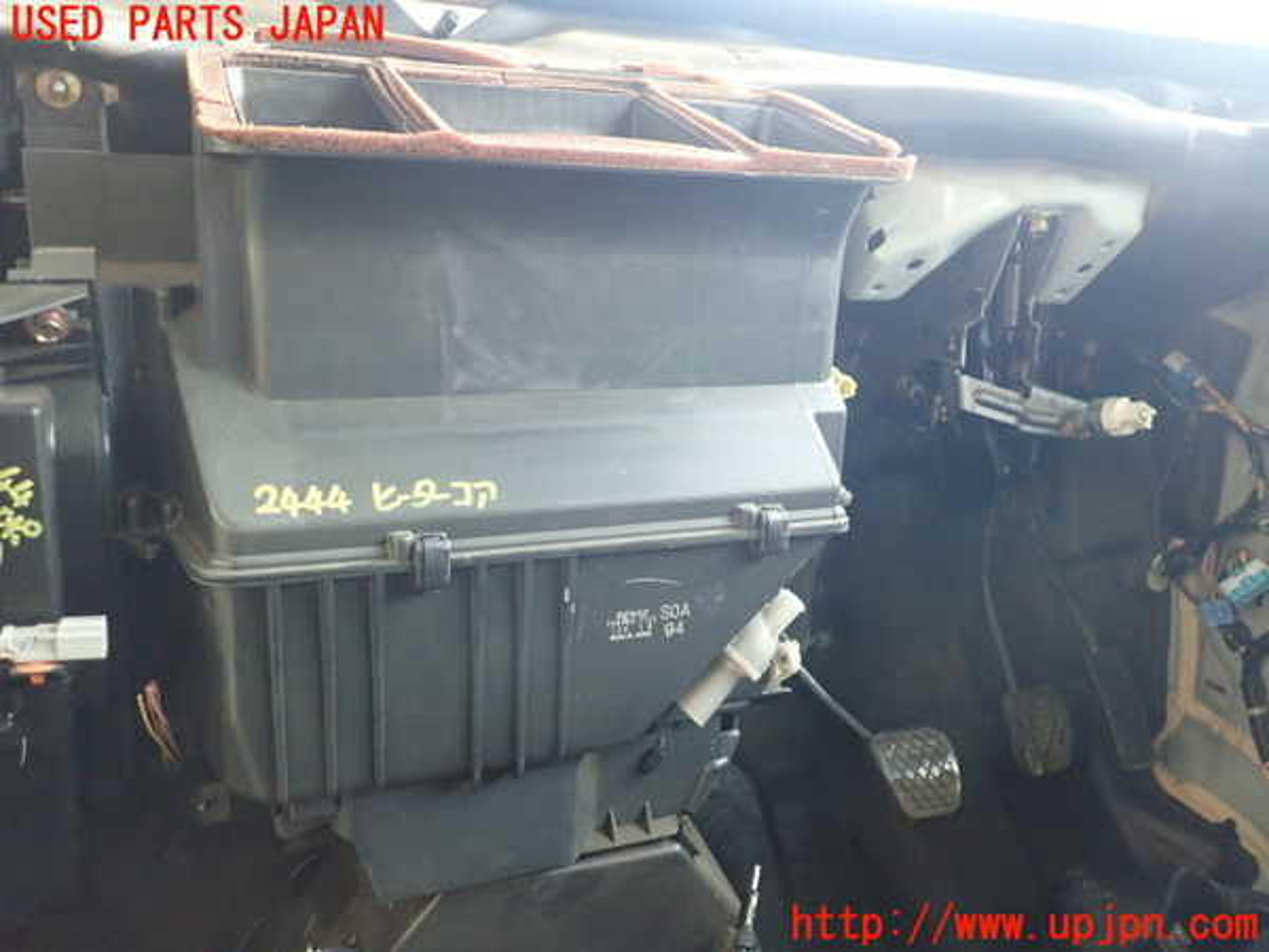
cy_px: 476
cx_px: 634
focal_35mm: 30
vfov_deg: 46.8
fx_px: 1100
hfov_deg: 60.0
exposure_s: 1/100
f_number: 2.3
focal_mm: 5.5
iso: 800
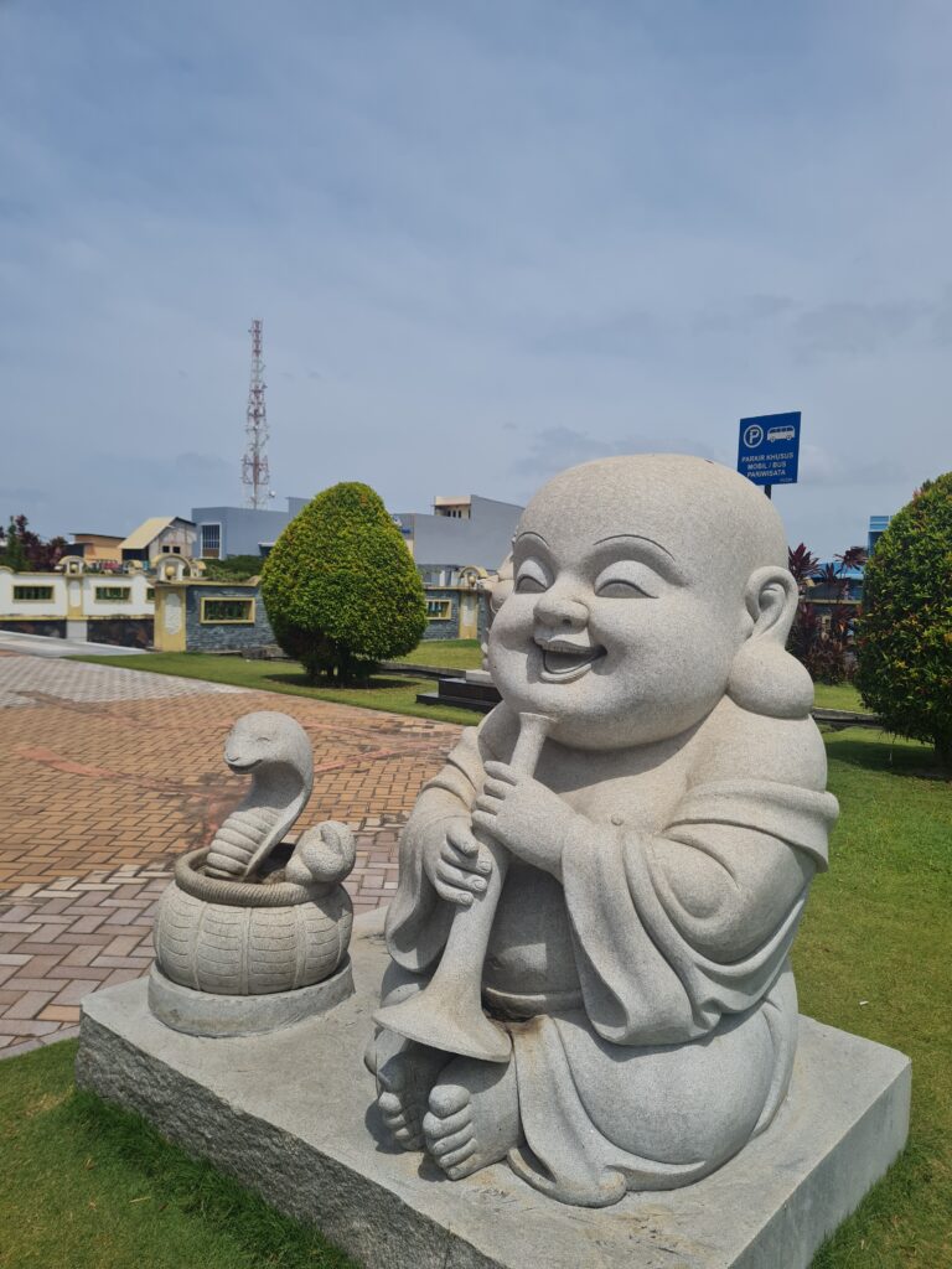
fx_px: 953
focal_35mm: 26
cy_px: 634
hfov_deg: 53.1
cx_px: 476
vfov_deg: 67.3
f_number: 1.8
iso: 50
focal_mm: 5.4
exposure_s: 1/5856
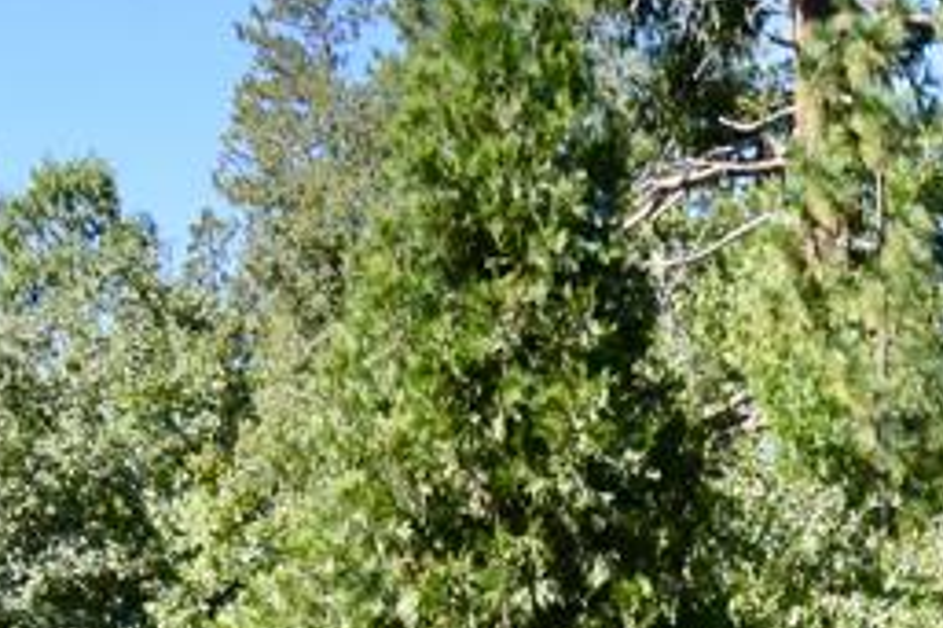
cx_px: 972
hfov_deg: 11.6
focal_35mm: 175
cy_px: 1289
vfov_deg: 7.5
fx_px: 4581
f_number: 8
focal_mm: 20
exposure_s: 1/320
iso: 200
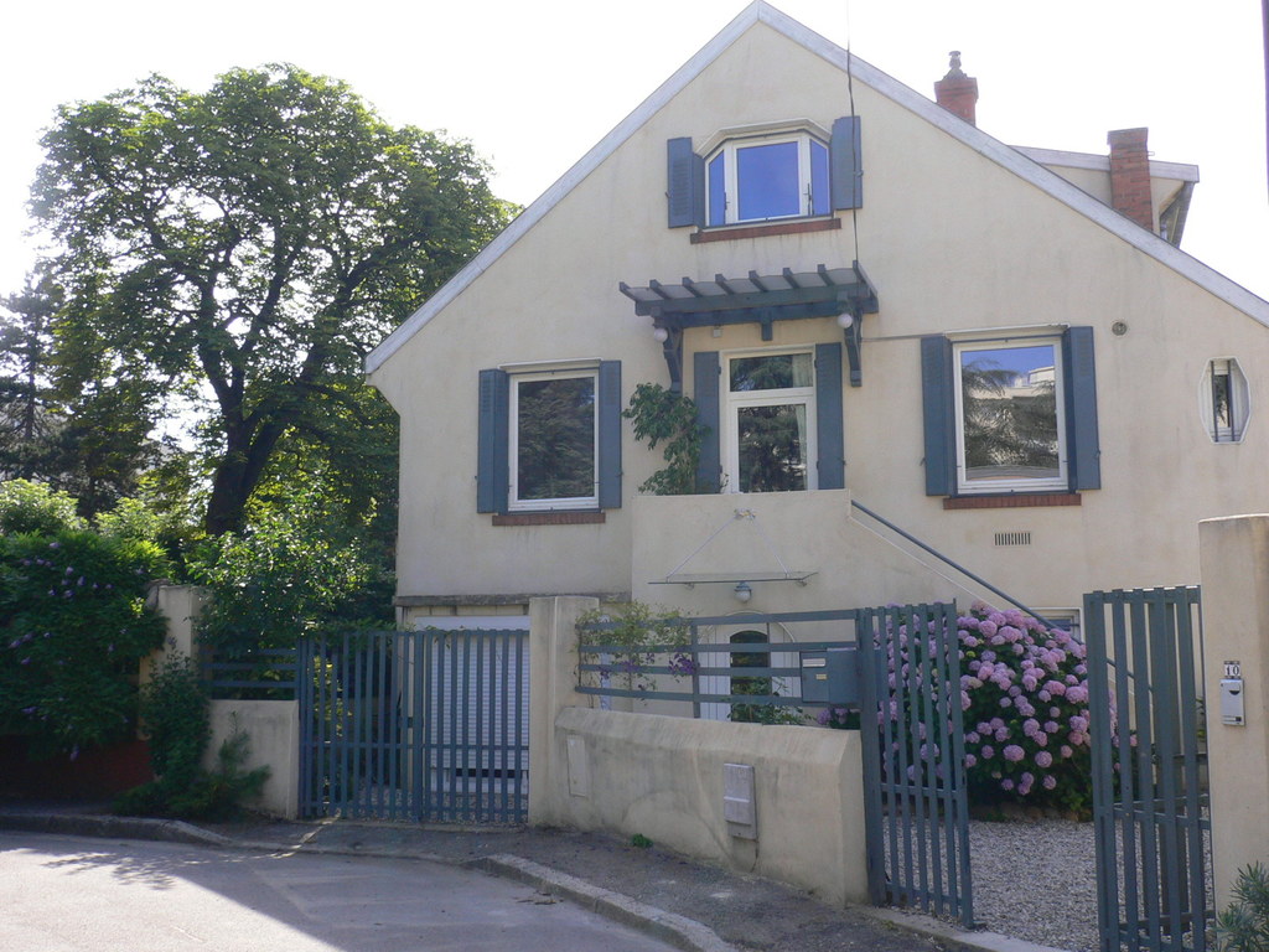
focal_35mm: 35
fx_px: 1283
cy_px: 476
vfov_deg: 40.7
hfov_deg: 52.6
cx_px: 634
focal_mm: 5.8
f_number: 5.6
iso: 80
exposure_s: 1/125
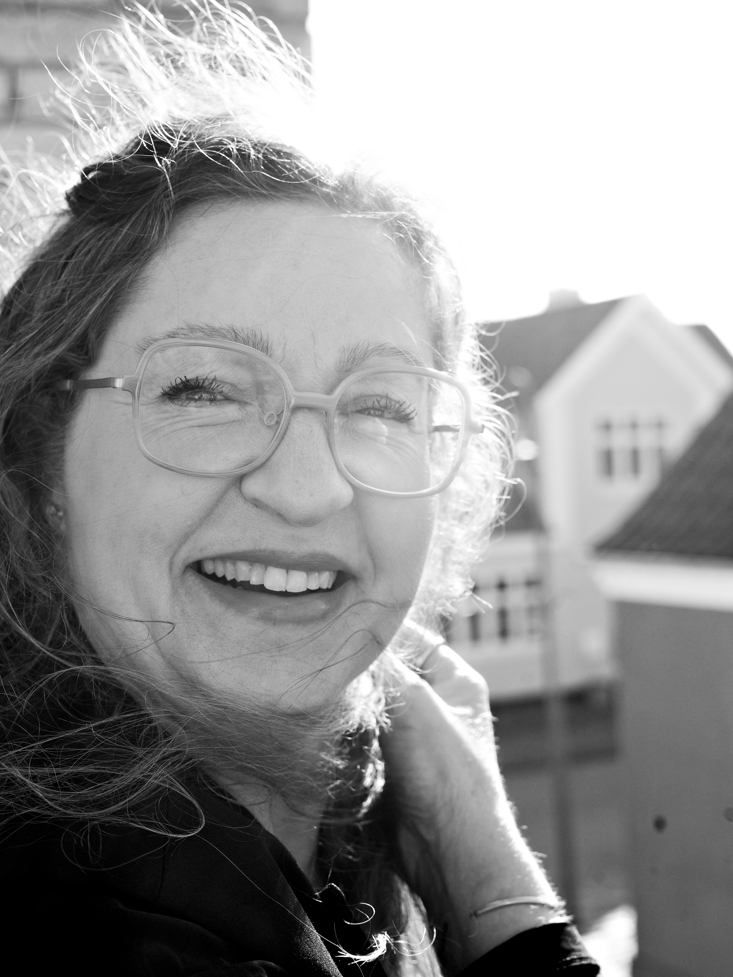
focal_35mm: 55
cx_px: 366
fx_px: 1553
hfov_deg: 26.6
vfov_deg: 34.9
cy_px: 543
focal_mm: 50
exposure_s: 1/1000
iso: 250
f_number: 6.3
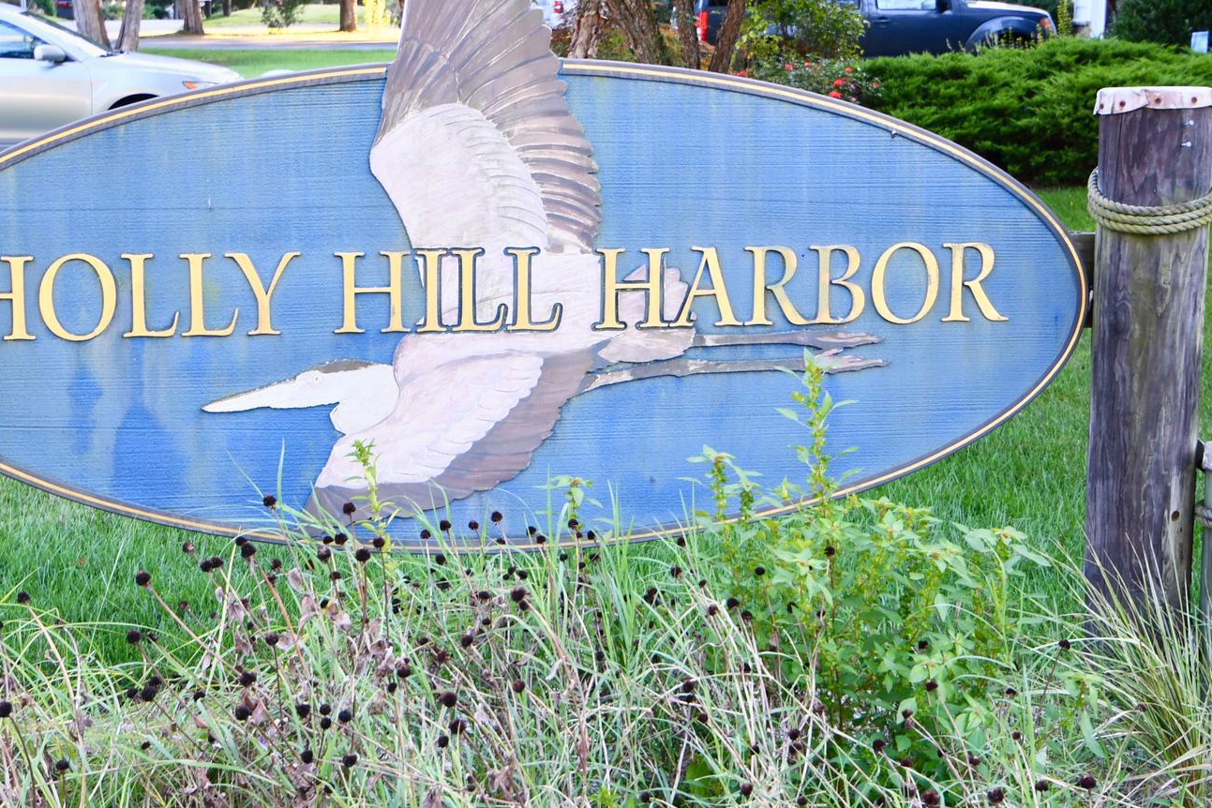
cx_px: 493
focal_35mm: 57
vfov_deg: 23.8
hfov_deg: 35.0
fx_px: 1919
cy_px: 350
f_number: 4.5
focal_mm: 24
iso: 100
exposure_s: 1/25
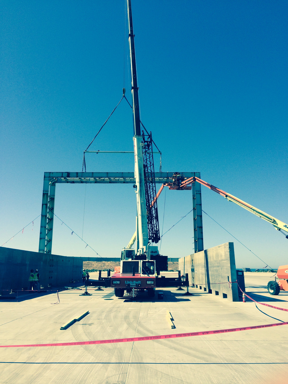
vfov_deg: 61.7
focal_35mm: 29
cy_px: 192
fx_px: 322
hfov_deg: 48.2
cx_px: 144
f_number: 2.2
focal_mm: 4.15
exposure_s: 1/2283
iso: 32
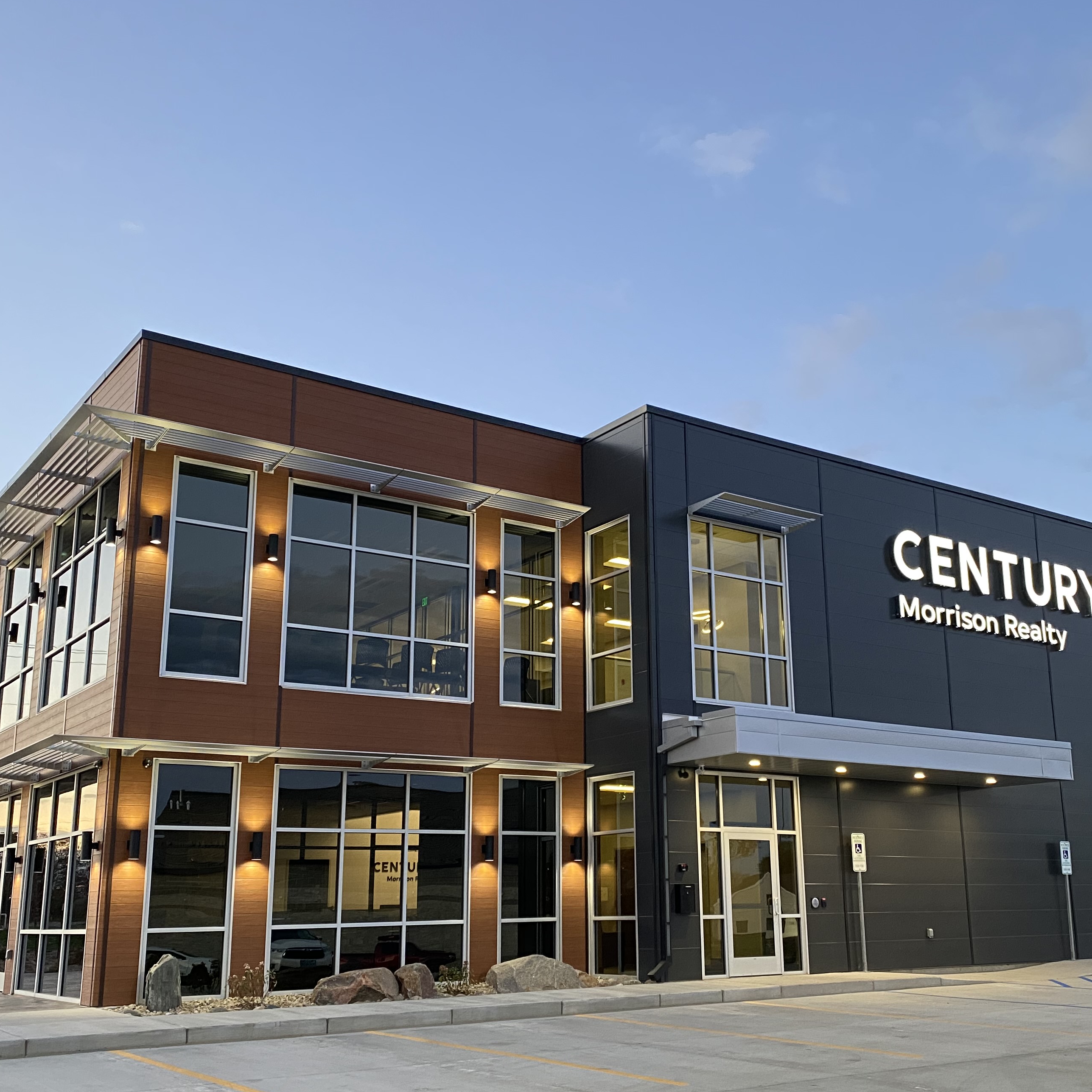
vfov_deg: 46.0
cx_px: 633
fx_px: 1285
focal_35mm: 36
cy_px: 595
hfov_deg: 45.9
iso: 400
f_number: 1.8
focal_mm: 4.25
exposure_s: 1/60
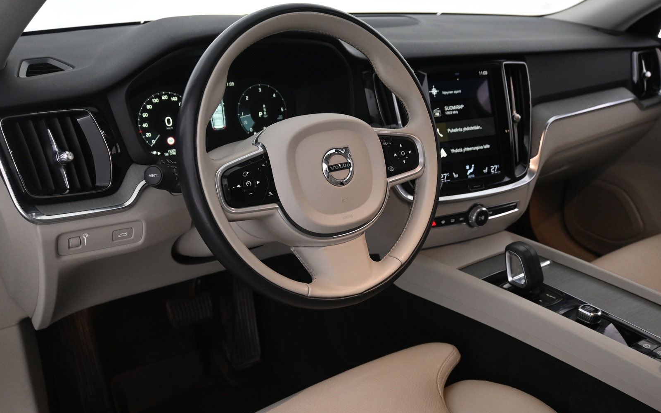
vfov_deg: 38.0
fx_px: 599
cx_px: 332
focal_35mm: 33
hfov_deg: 57.8
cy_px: 218
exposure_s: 1/30
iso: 1000
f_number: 4
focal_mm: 21.5
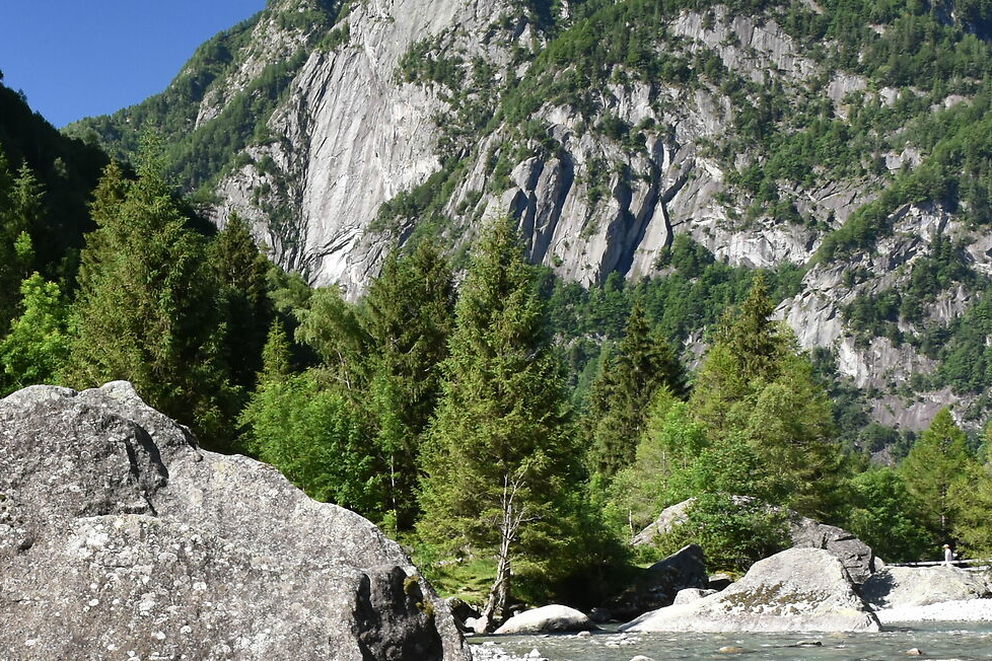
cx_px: 167
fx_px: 2232
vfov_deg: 16.6
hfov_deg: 24.6
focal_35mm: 81
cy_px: 616
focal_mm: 22
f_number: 9
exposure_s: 1/320
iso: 640
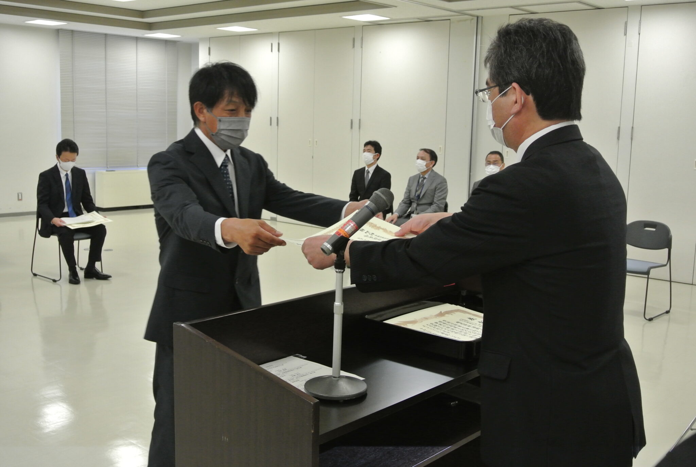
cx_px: 348
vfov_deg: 33.6
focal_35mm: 40
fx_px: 775
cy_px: 234
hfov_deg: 48.4
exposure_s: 1/80
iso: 800
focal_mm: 15.1
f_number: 4.2
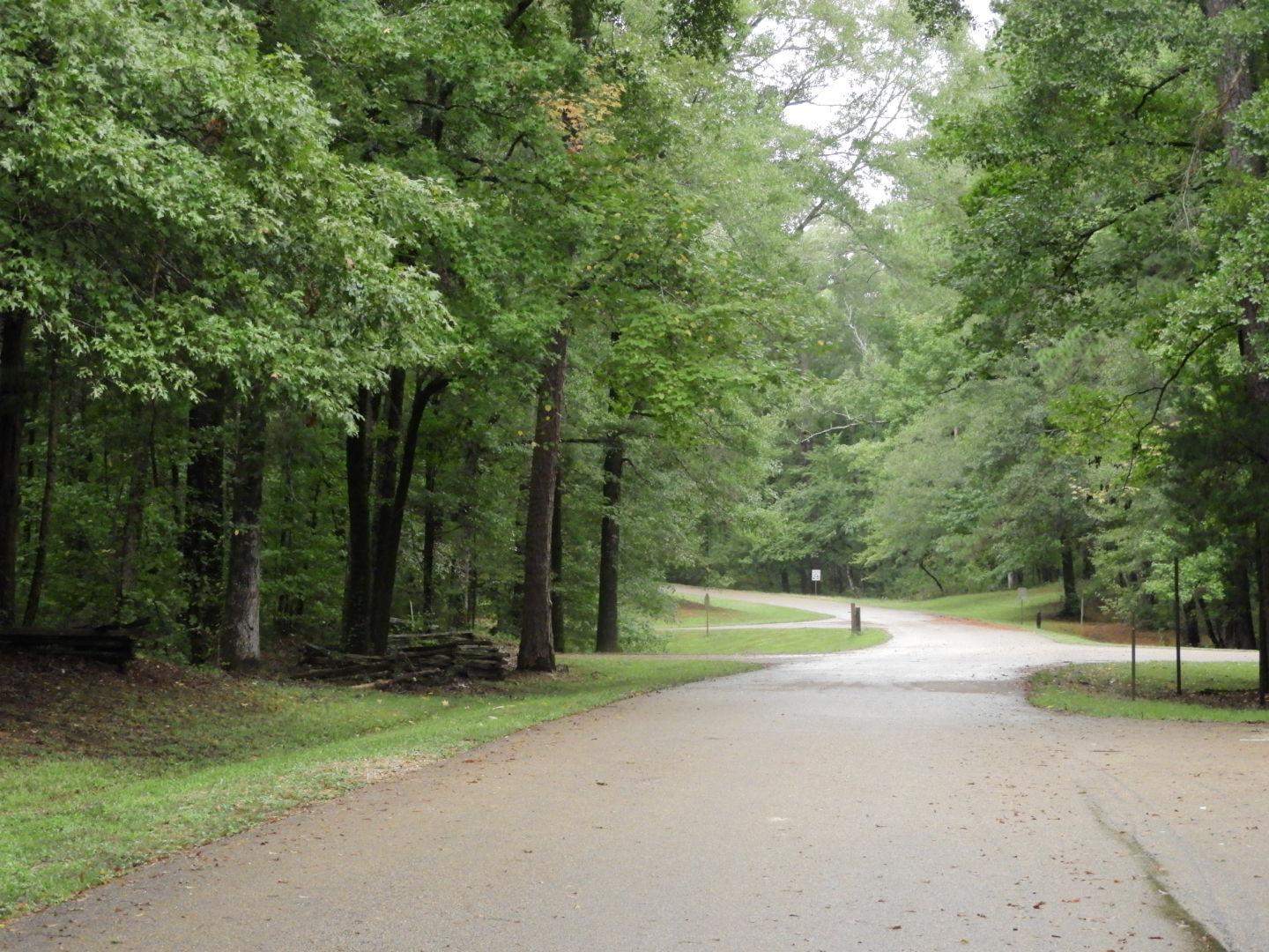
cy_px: 476
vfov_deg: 17.4
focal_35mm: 85
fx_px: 3116
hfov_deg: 23.0
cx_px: 634
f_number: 4.5
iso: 1000
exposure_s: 1/250
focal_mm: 15.2
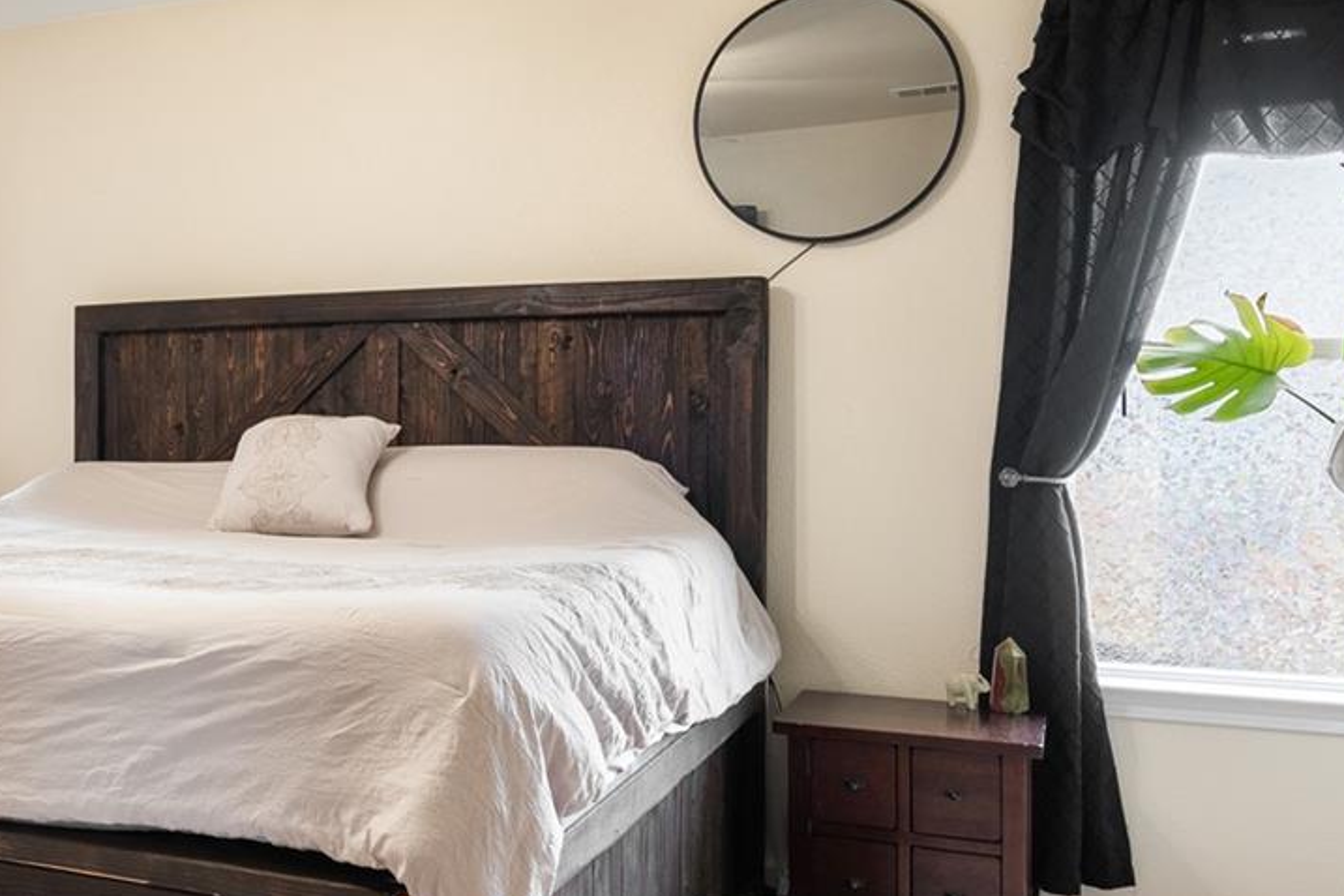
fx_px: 1493
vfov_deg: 33.4
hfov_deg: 45.8
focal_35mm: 40
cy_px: 433
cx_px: 257
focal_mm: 14
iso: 400
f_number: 8
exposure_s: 1/1.67
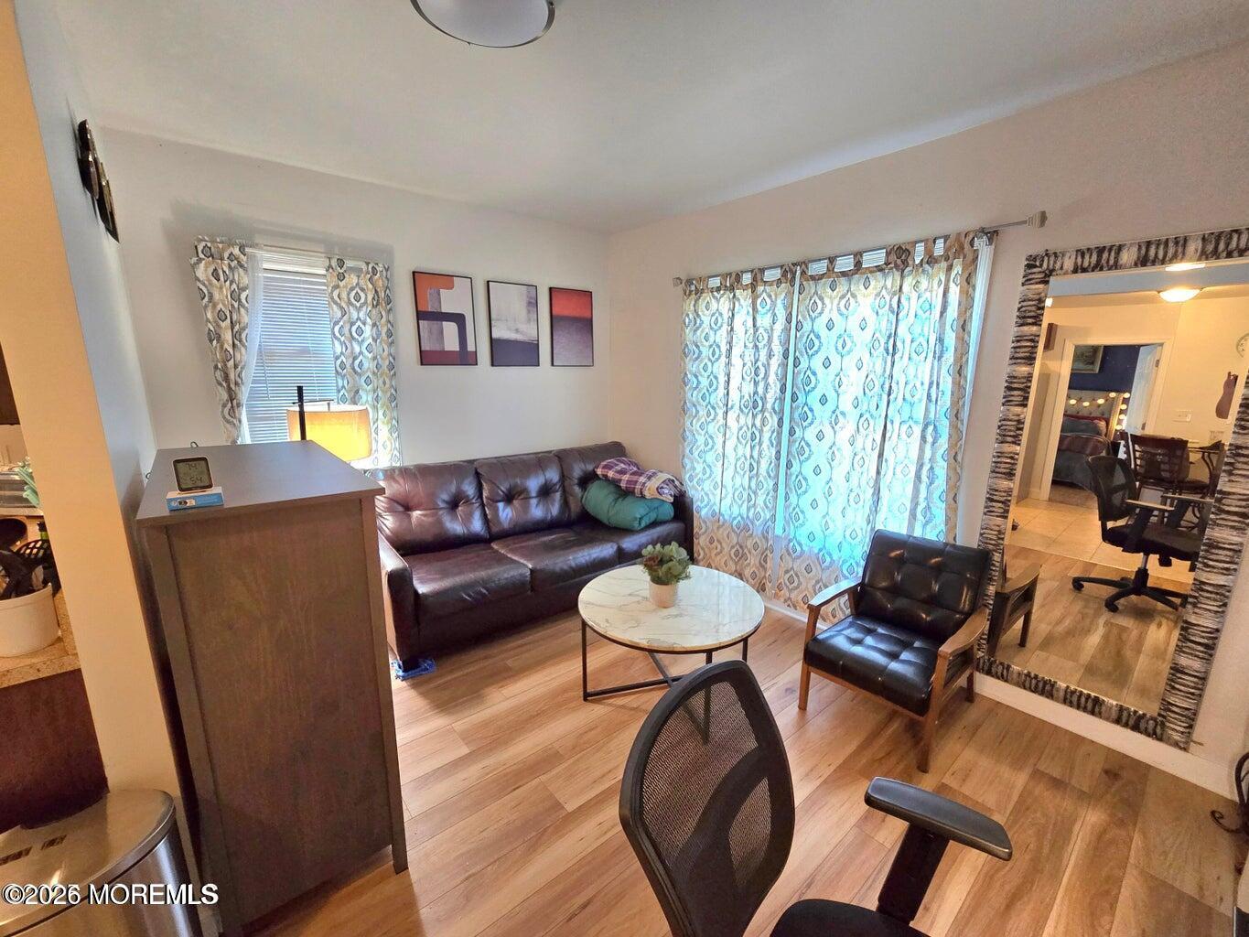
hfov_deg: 106.2
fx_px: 469
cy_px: 468
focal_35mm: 13
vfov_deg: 89.9
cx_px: 624
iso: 200
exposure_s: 1/60.2
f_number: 2.2
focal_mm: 2.2
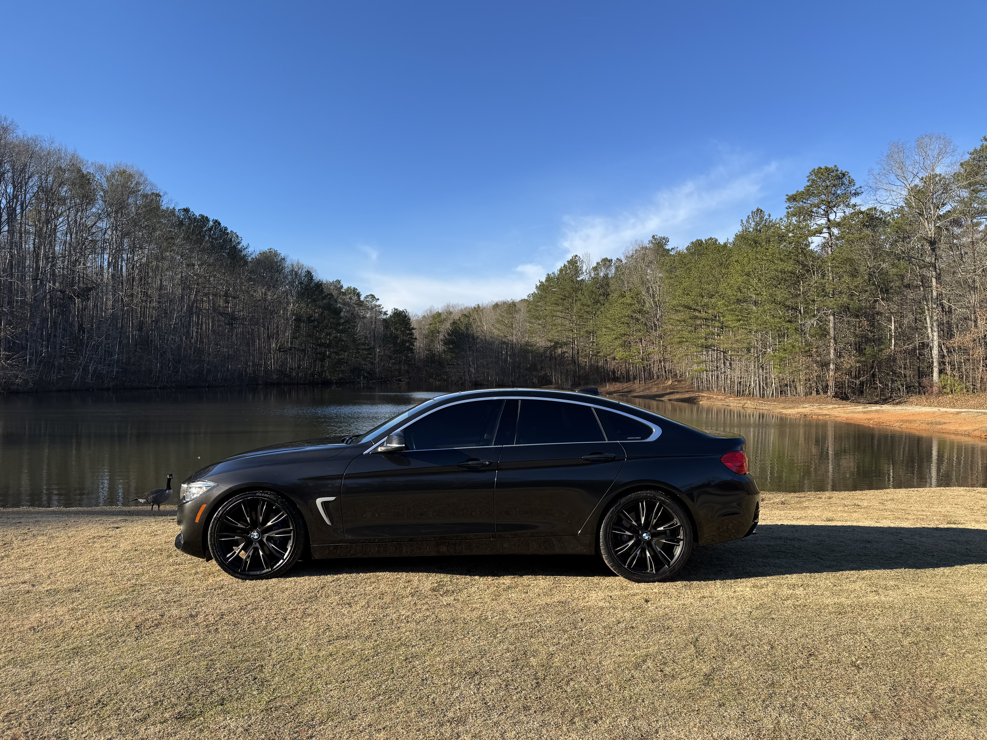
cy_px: 370
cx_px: 494
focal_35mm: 24
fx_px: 684
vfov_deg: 56.8
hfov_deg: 71.6
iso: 80
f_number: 1.78
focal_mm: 6.76
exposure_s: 1/2252
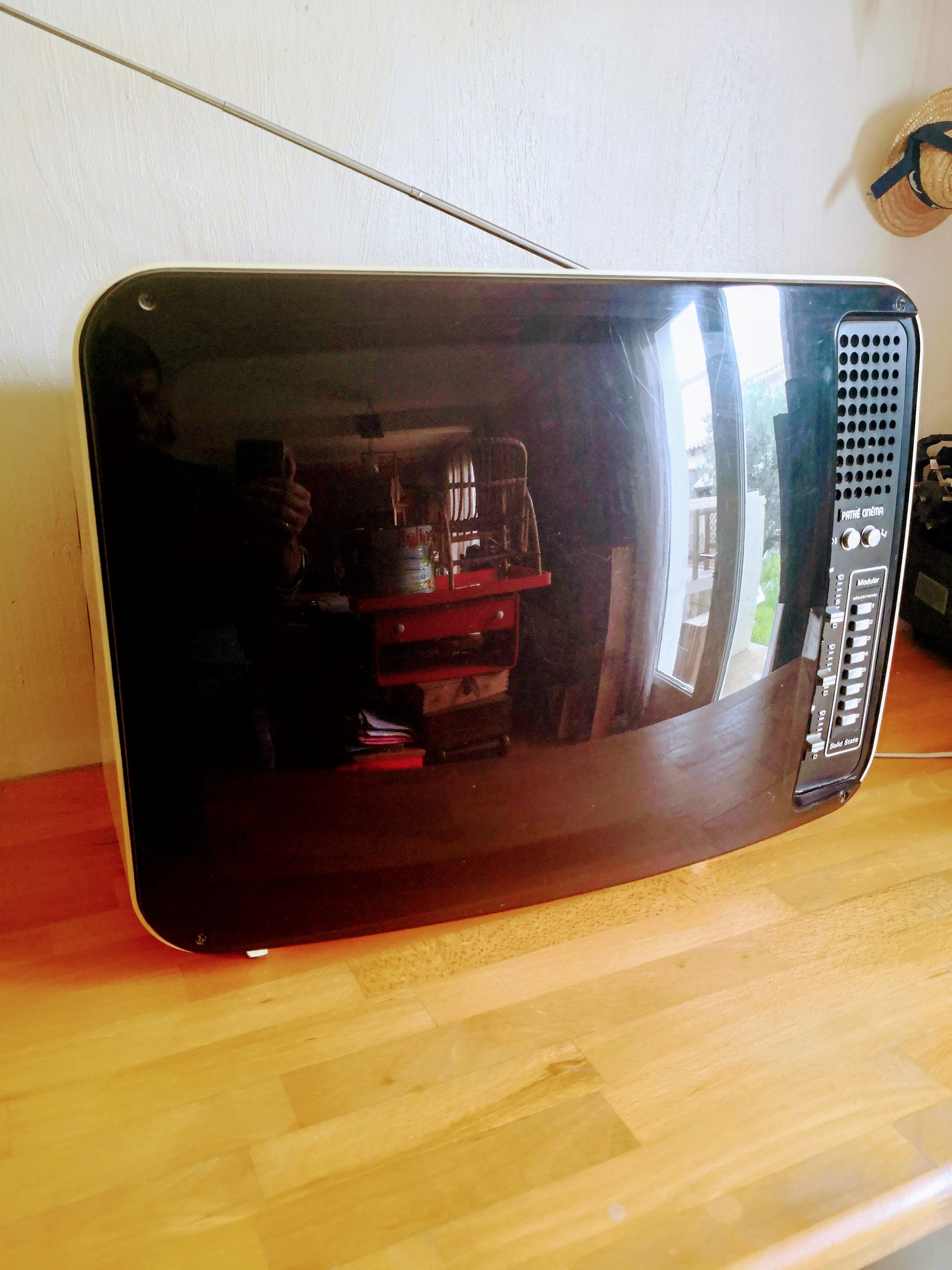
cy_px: 635
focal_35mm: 27
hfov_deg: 51.4
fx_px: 990
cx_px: 476
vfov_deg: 65.3
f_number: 1.6
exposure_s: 1/33.3
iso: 200
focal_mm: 3.95
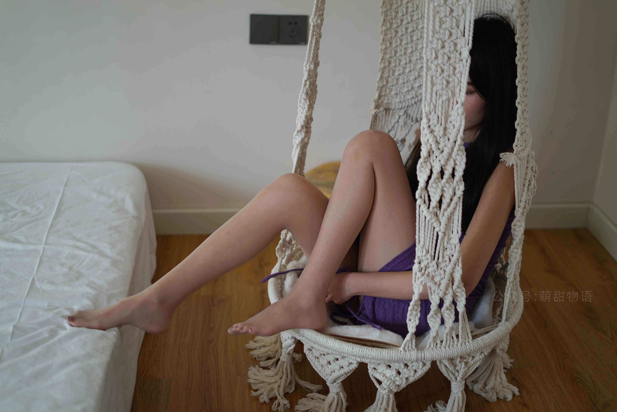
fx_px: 857
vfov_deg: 27.0
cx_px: 308
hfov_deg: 39.6
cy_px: 206
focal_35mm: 50
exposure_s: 1/250
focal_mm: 50
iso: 320
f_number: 1.8
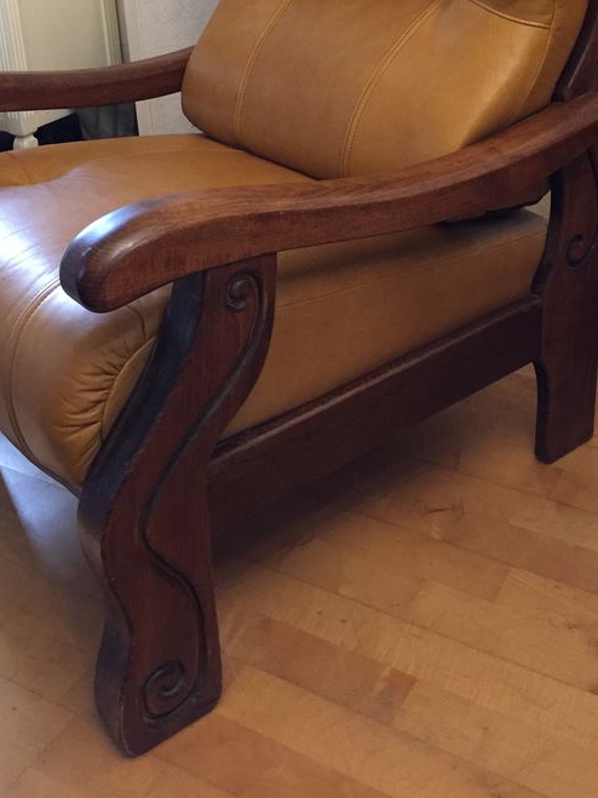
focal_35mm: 44
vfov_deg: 41.8
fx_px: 1014
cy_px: 207
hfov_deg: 32.9
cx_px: 283
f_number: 2.2
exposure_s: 1/33
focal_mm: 4.15
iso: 250
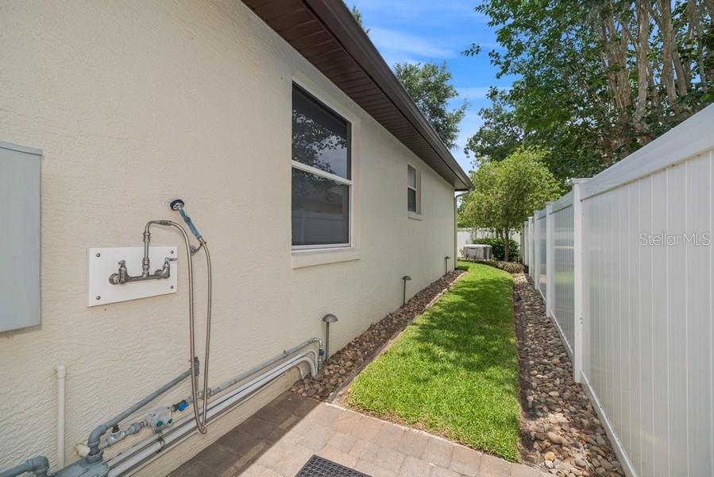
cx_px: 357
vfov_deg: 77.4
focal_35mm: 15
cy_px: 238
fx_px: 298
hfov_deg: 100.4
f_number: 8
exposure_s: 1/200
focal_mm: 15
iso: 200
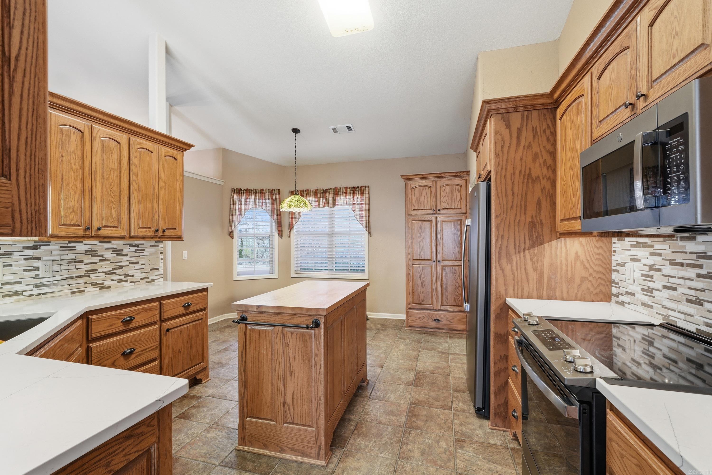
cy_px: 238
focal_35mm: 15
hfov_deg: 100.4
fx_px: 297
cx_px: 356
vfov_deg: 77.3
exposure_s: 1/15
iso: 250
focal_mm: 10
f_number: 9
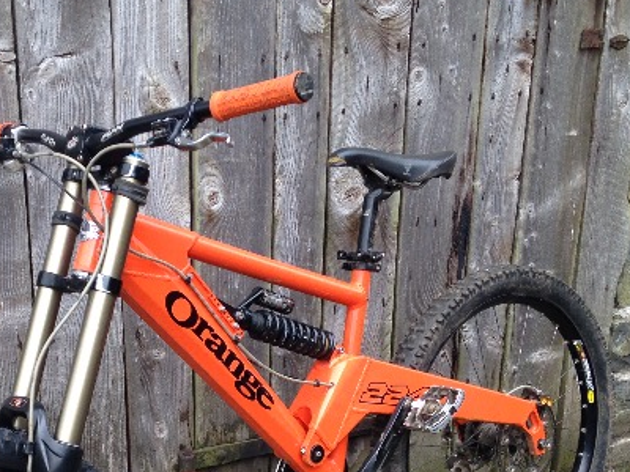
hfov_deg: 28.8
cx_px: 131
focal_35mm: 66
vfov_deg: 21.8
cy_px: 404
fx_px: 1201
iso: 50
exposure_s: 1/120
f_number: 2.4
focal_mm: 4.12
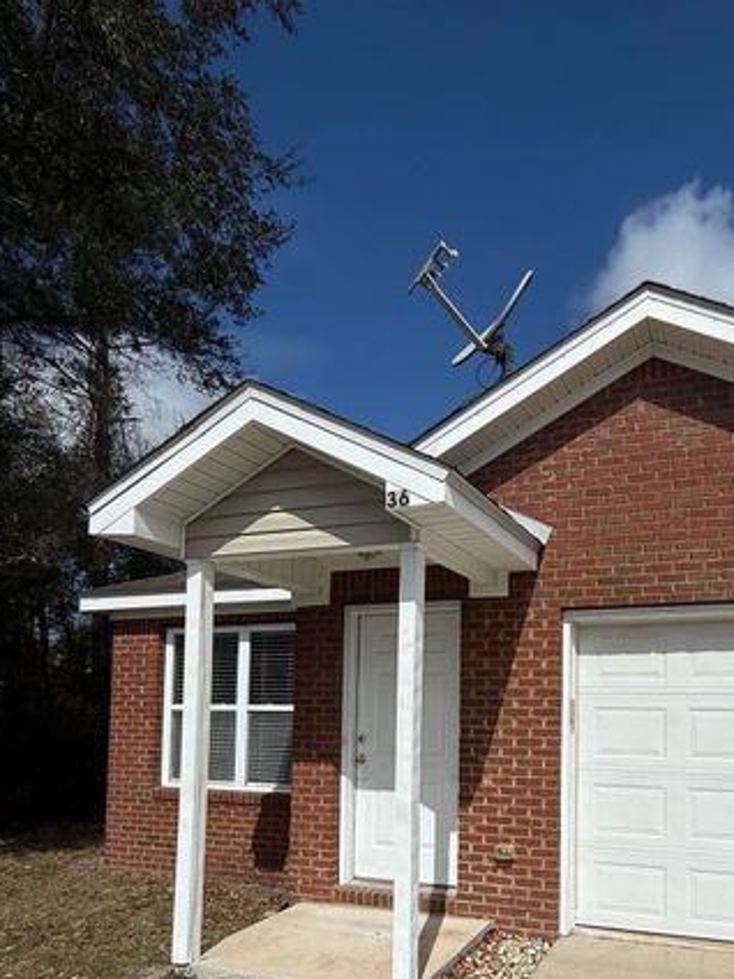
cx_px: 561
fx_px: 622
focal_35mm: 22
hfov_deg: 57.6
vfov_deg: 73.0
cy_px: 687
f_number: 2.2
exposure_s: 1/5618
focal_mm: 2.22
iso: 32
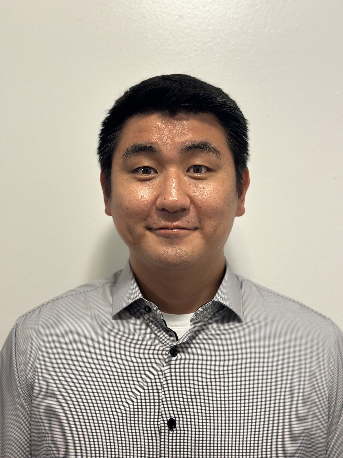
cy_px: 229
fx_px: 634
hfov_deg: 30.3
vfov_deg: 39.7
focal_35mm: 48
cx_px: 172
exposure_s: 1/60
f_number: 1.78
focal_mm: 6.86
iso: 250
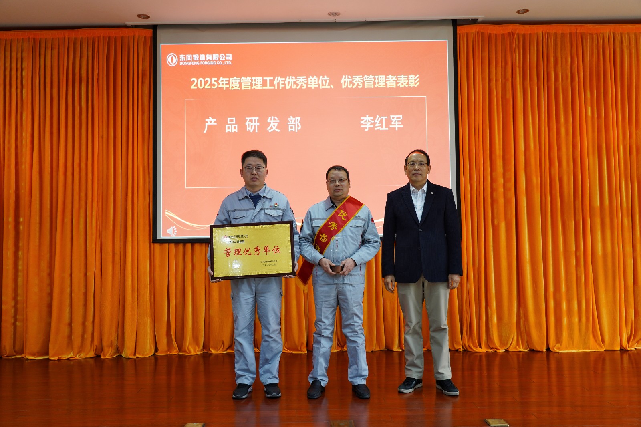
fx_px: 534
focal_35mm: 30
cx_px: 320
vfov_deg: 43.6
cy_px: 214
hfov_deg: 61.9
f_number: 4.5
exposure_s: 1/40
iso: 640
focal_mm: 30
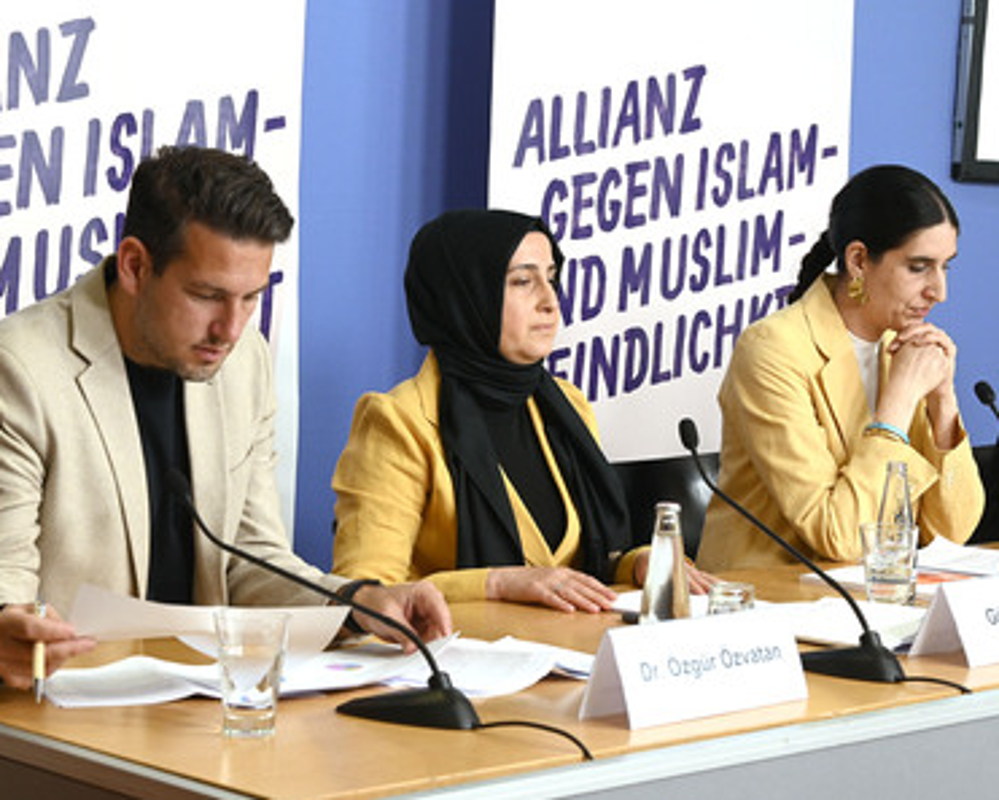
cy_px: 401
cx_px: 405
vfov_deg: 17.3
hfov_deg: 21.5
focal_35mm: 89
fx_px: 2632
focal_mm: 78
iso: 4000
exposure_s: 1/320
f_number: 9
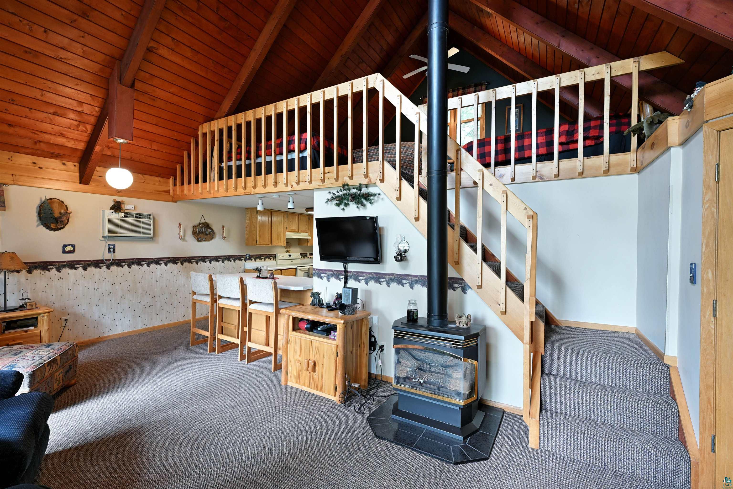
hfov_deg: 96.7
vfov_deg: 73.7
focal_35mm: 16
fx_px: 326
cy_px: 244
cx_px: 366
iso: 400
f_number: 5.6
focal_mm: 16
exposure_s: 1/15
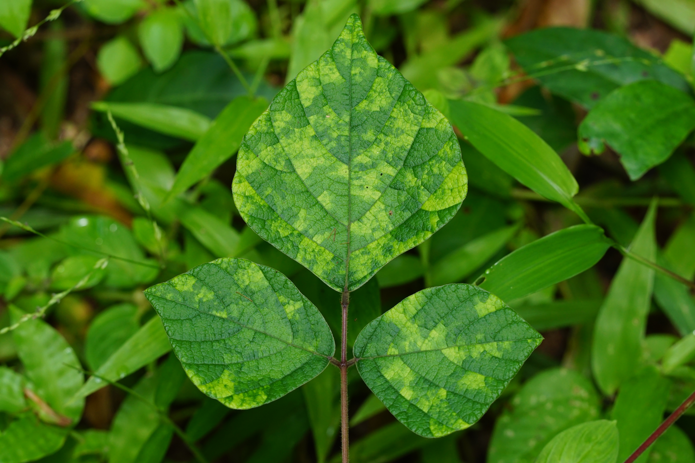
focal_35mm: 225
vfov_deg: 6.1
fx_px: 4343
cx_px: 348
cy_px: 232
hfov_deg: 9.1
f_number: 7.1
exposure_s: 1/160
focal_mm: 150
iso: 400
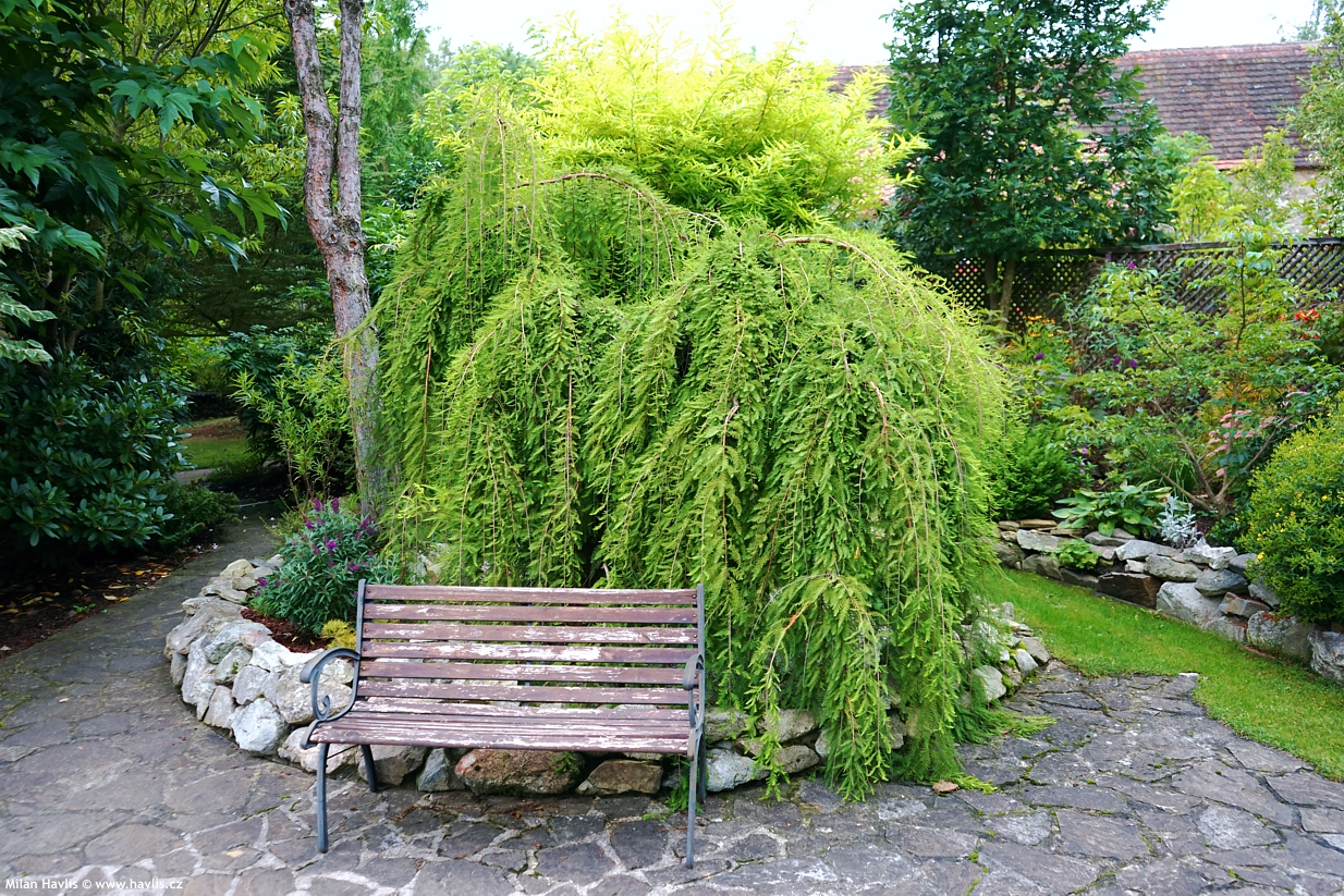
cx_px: 672
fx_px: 1120
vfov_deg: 43.6
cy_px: 448
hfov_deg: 61.9
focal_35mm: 30
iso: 500
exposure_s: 1/160
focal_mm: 30
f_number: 4
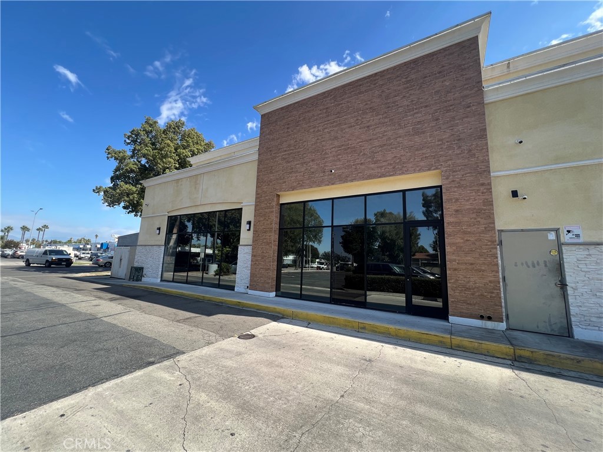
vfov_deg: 89.9
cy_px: 226
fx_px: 226
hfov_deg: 106.2
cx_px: 302
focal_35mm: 13
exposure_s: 1/436
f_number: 1.8
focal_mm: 1.57
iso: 32
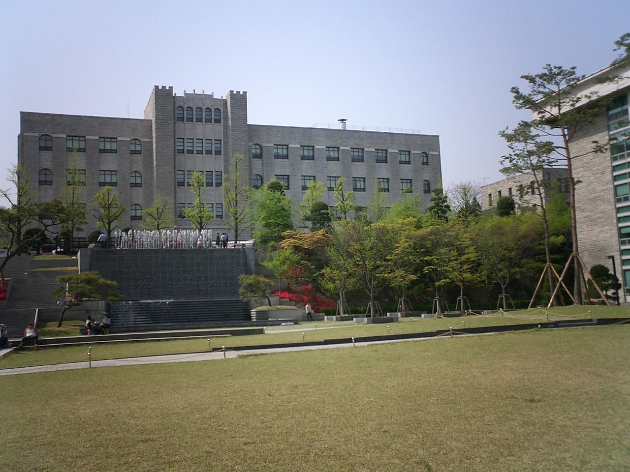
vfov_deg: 38.7
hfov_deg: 50.1
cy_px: 236
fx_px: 673
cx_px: 315
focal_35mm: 37
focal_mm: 5.6
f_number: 3.5
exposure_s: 1/1000
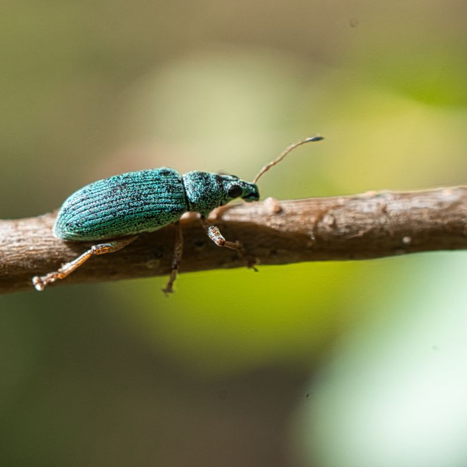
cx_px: 232
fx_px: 977
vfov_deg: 26.9
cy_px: 234
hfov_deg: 26.9
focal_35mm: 64
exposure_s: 1/100
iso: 400
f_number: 6.3
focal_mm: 50
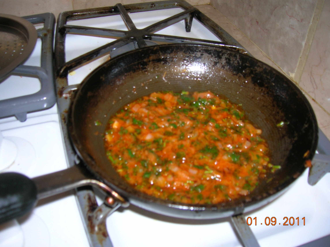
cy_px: 124
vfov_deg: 41.7
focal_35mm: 34
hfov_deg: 54.0
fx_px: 324
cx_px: 165
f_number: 2.9
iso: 50
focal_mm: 5.7
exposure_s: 1/60.1
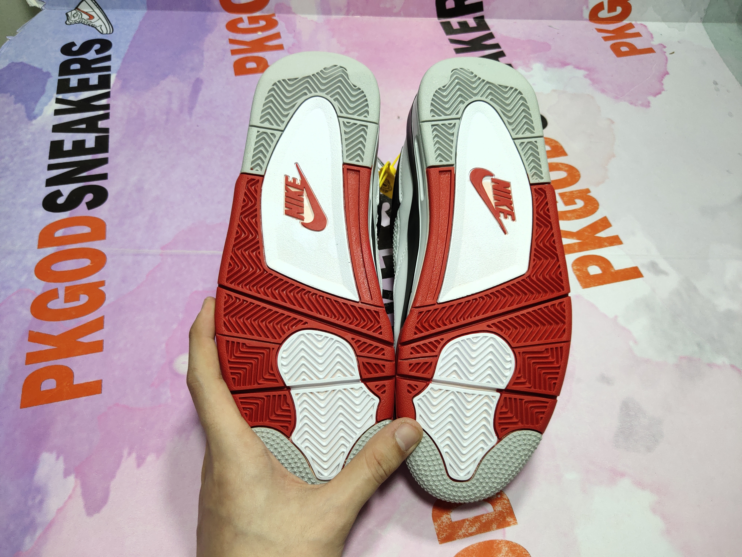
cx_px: 371
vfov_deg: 46.8
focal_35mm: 30
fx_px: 643
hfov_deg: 60.0
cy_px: 278
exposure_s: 1/100
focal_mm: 4.35
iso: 92
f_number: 1.79
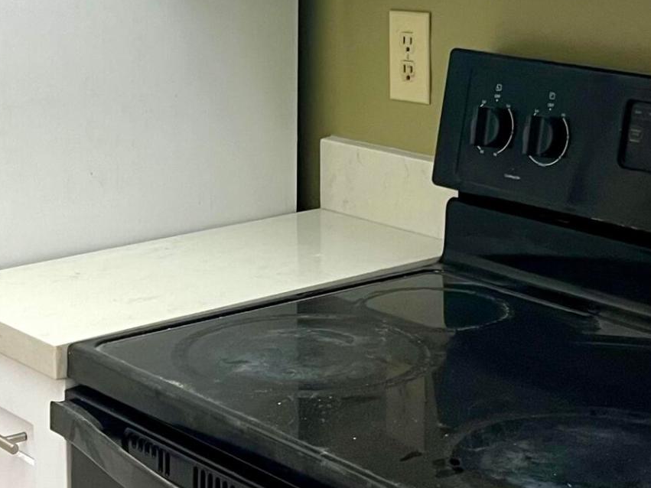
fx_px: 1655
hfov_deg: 22.2
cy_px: 109
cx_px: 295
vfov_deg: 16.7
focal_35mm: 88
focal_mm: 5.7
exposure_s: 1/60
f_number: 1.5
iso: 100
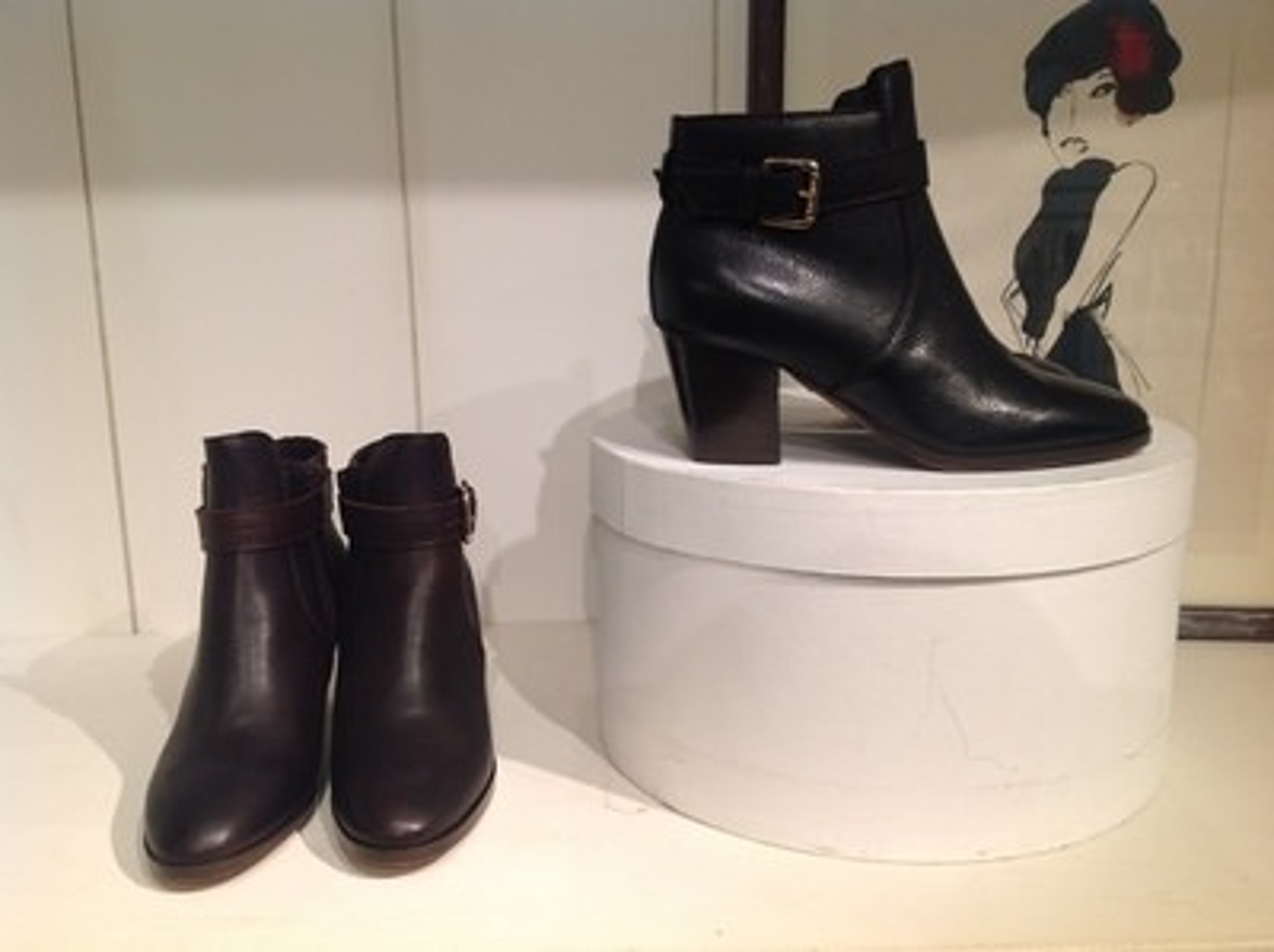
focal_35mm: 35
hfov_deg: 52.7
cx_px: 637
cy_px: 476
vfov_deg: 40.6
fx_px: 1287
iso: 100
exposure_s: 1/100
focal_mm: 4.28
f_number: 2.4
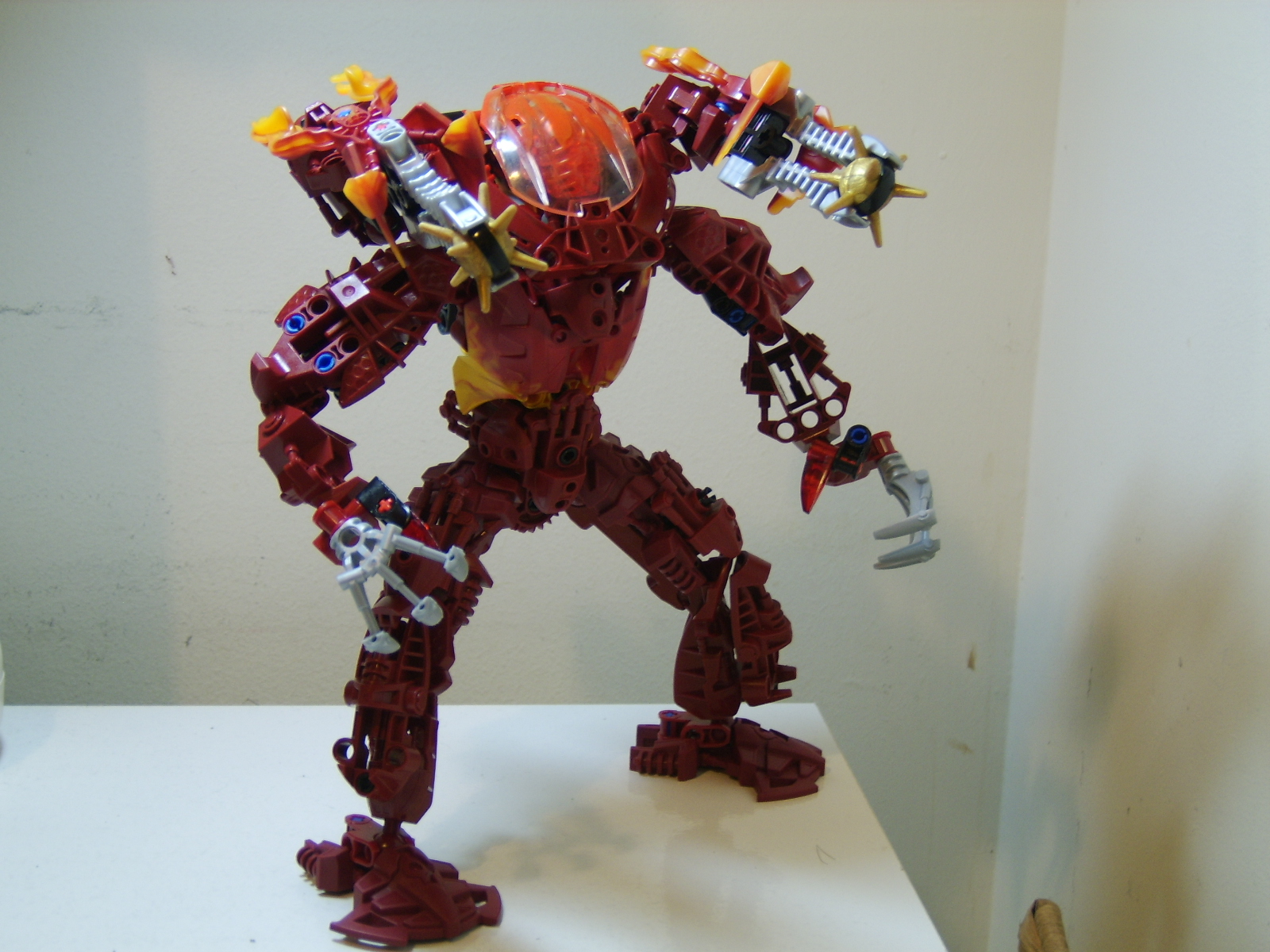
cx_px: 635
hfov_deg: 35.5
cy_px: 476
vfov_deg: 27.0
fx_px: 1981
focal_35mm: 54
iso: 71
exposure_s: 1/9
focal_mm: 14.04
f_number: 3.5
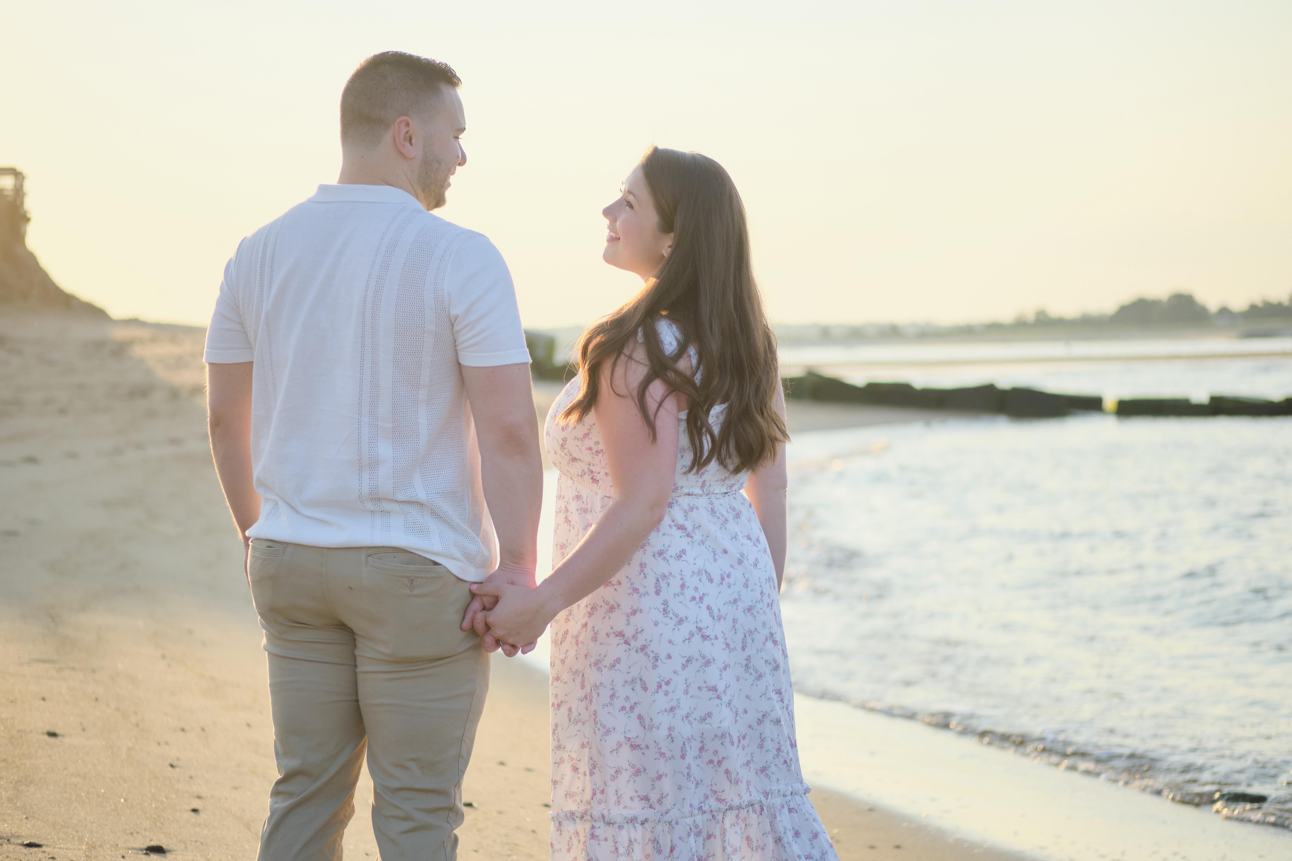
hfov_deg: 27.0
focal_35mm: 75
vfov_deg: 18.2
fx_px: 2691
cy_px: 430
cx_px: 646
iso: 800
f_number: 2
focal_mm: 50
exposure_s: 1/4000
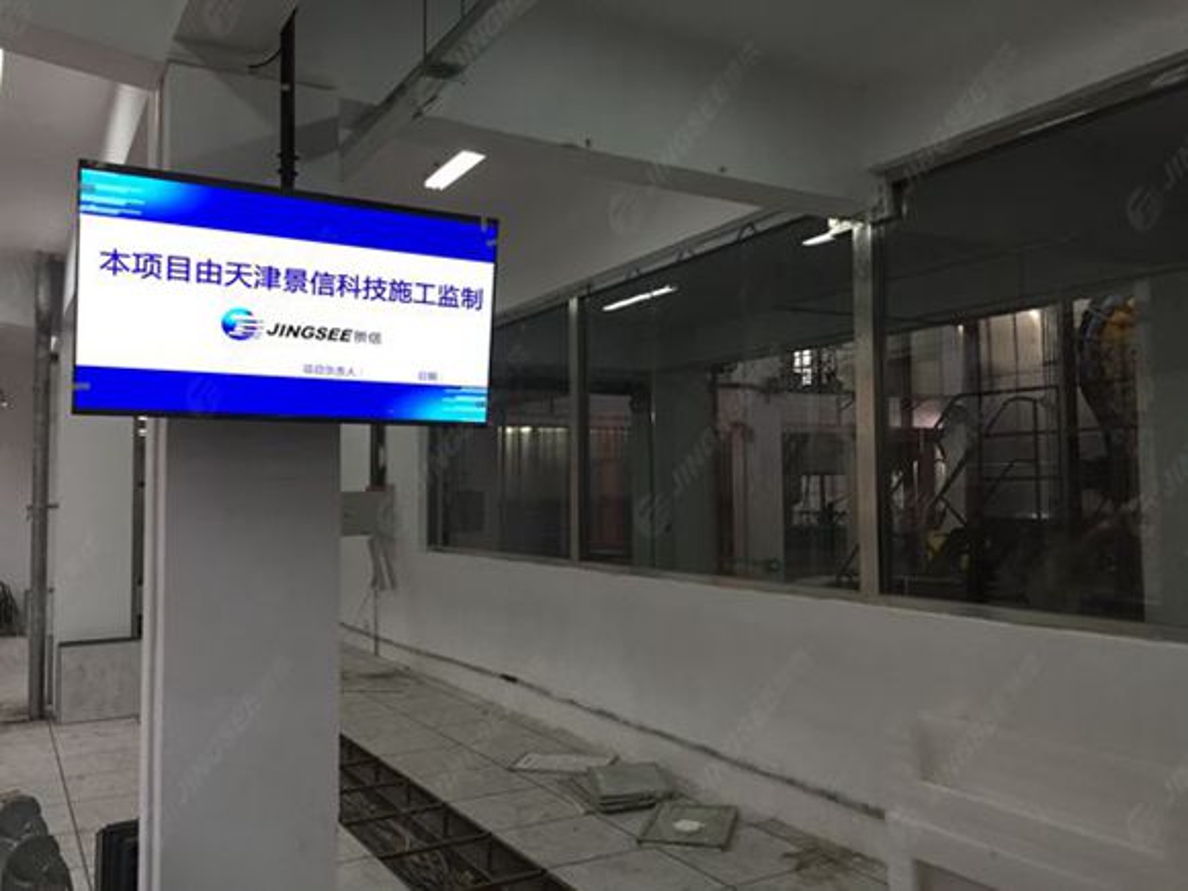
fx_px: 995
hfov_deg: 61.7
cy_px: 446
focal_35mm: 29
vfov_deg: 48.2
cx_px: 594
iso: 32
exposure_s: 1/30
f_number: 2.2
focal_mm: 4.15
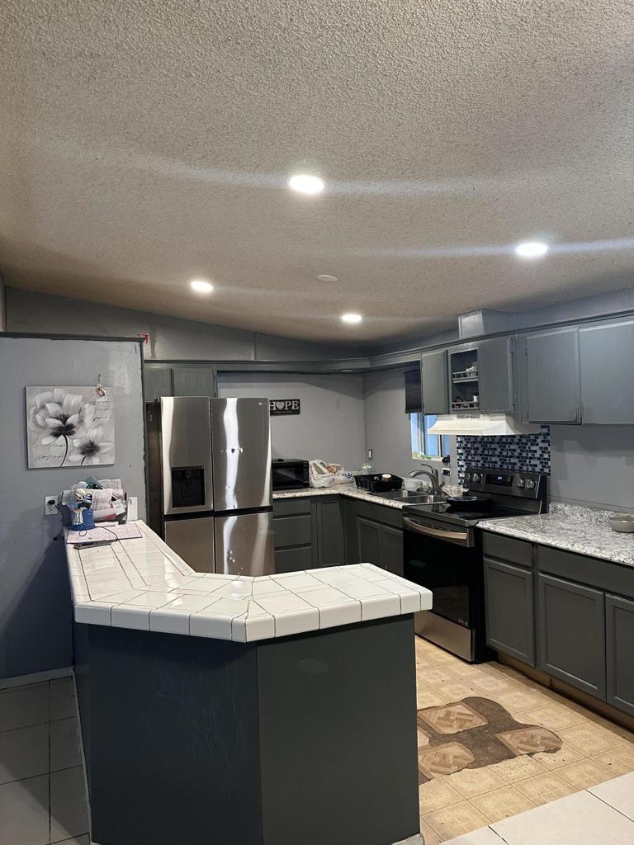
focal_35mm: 24
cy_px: 422
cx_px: 317
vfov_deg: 71.6
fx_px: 586
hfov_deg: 56.8
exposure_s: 1/60
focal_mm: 6.86
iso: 400
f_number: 1.78
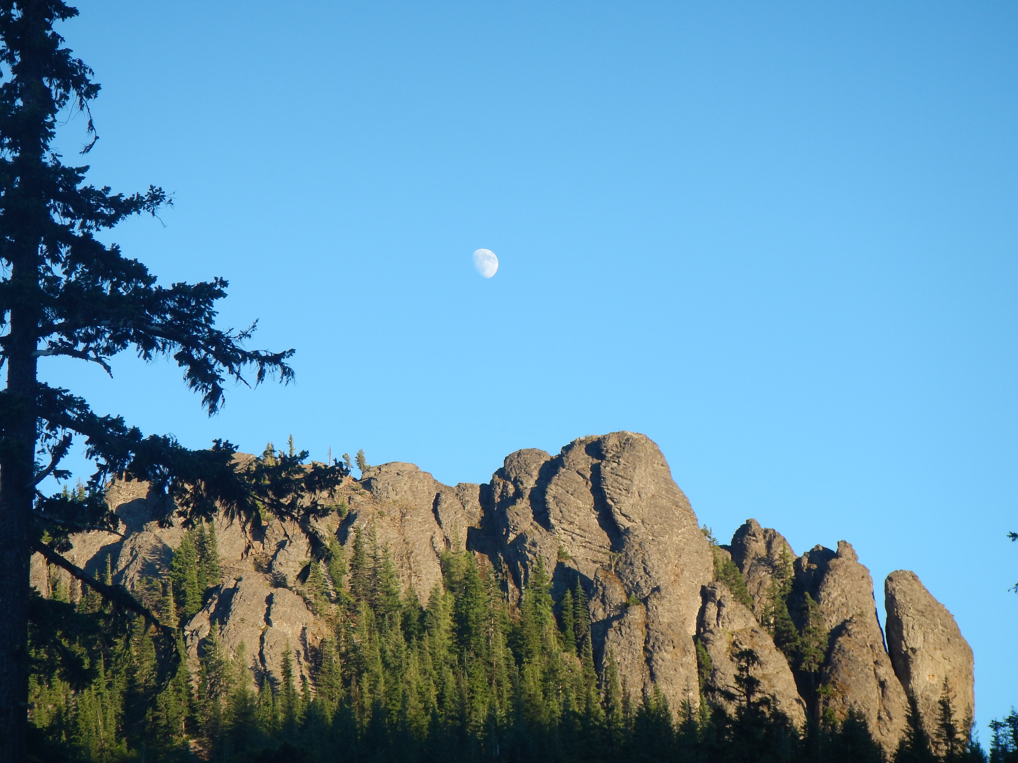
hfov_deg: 18.0
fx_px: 3206
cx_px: 509
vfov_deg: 13.6
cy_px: 382
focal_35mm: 109
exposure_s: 1/250
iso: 125
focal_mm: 19.6
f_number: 4.6
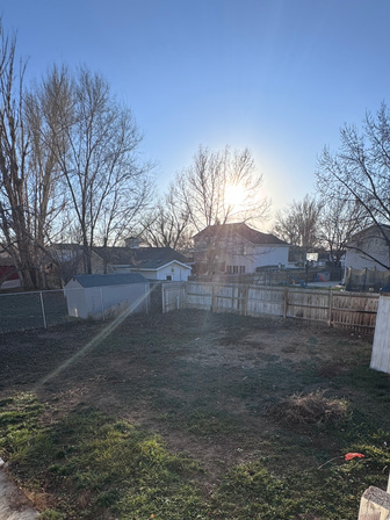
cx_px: 196
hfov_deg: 56.8
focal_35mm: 24
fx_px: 361
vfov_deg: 68.8
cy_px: 361
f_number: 2.2
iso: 40
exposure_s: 1/578
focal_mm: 2.22
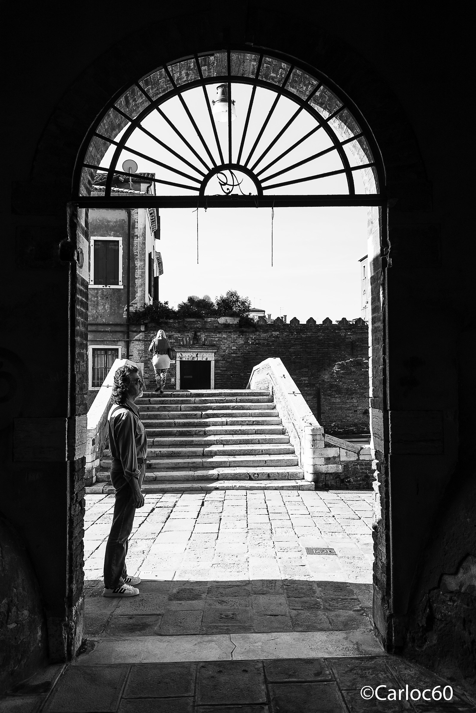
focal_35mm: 31
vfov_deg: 60.3
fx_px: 614
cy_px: 356
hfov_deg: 42.4
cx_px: 238
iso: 200
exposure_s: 1/500
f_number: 8
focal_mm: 31
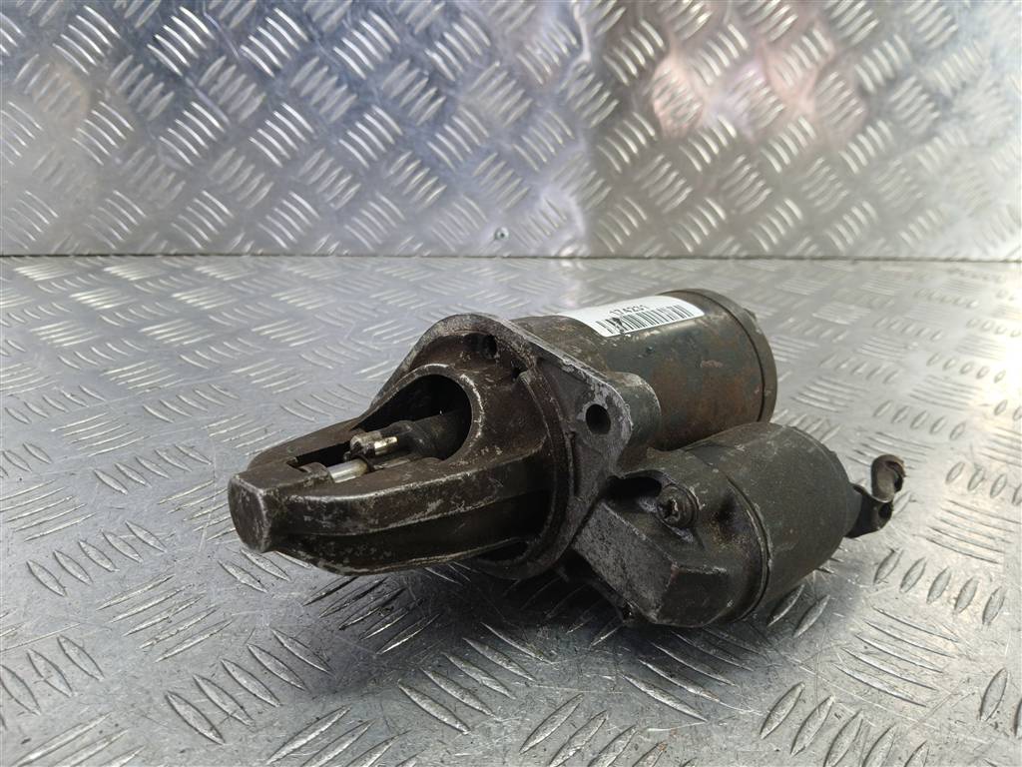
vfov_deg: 53.1
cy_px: 384
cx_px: 511
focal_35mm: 26
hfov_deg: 67.3
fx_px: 768
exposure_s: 1/50
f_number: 1.8
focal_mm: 3.98
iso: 80
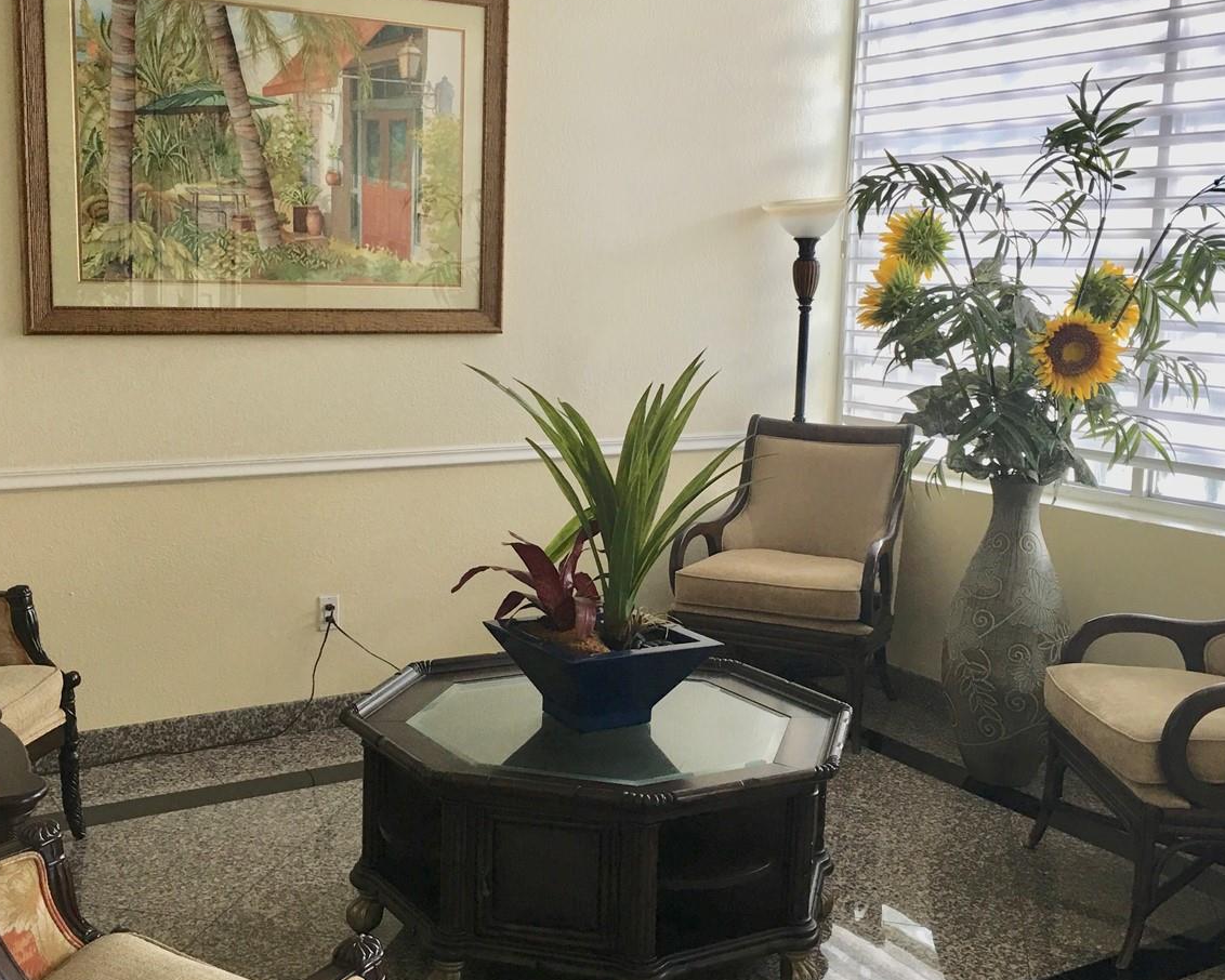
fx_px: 1450
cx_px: 579
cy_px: 494
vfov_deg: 37.3
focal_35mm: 40
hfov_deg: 45.8
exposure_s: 1/15
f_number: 2.2
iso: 25
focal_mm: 4.15
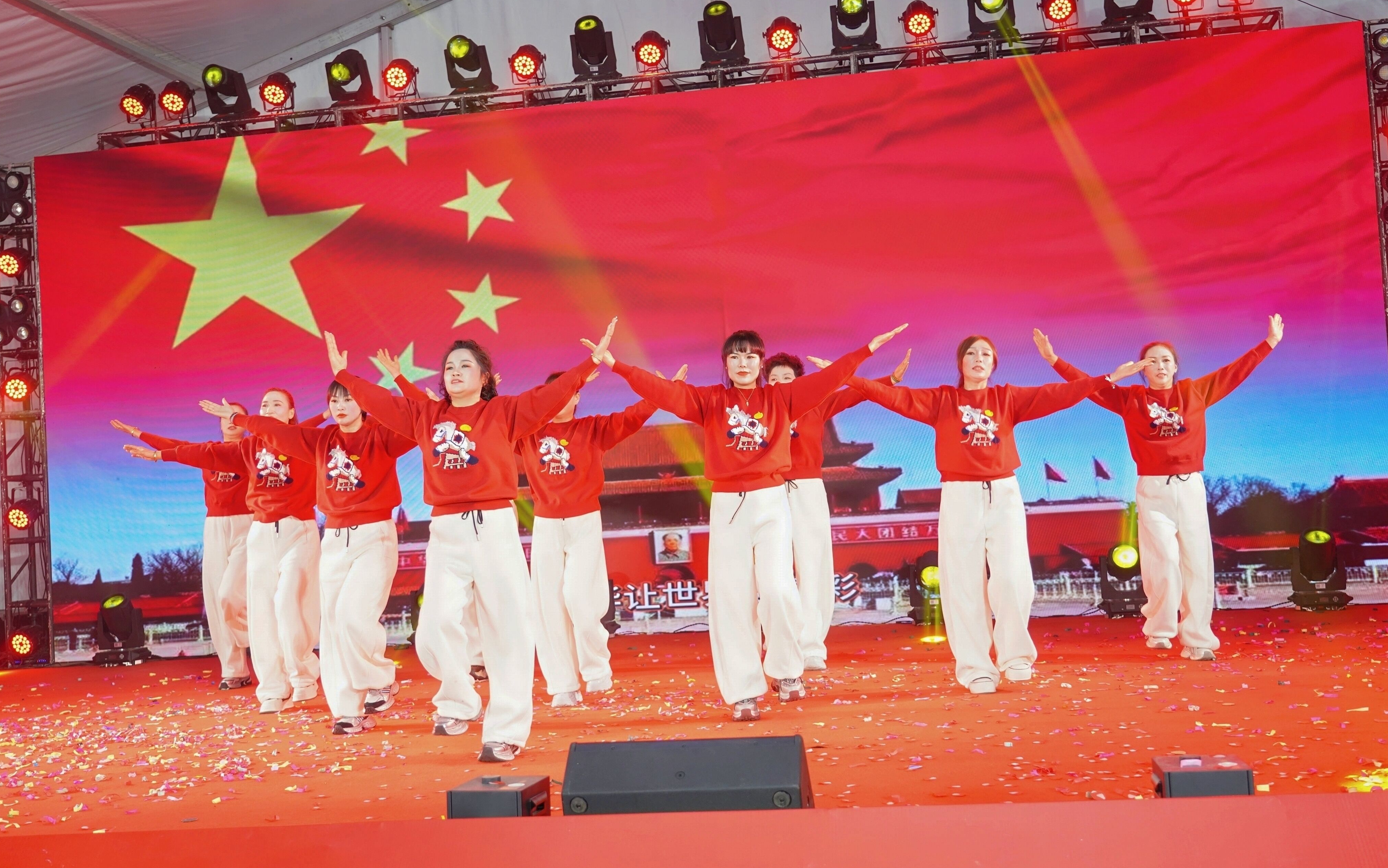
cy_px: 447
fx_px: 1400
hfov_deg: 52.7
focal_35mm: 37
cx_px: 690
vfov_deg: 34.4
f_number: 4
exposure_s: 1/160
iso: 640
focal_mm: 36
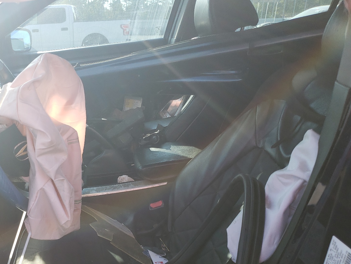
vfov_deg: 39.1
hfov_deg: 50.3
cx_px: 112
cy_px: 181
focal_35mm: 36
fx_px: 365
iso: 50
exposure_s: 1/476
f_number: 1.5
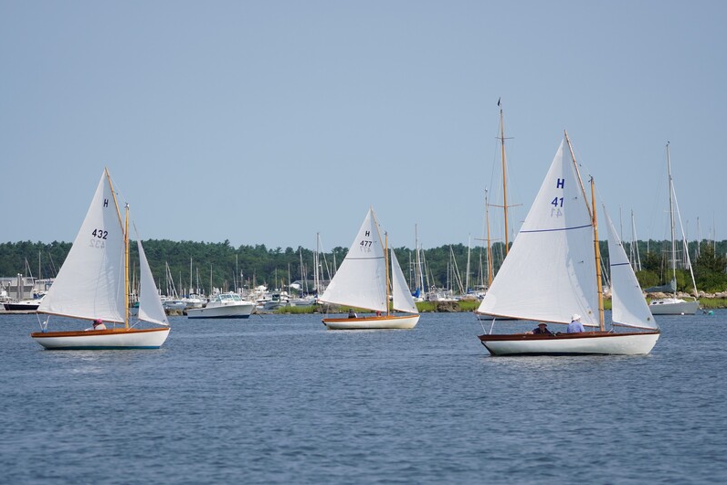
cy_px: 242
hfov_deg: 9.1
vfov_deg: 6.1
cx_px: 364
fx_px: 4564
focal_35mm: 226
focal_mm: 150
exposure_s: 1/1250
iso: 125
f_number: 5
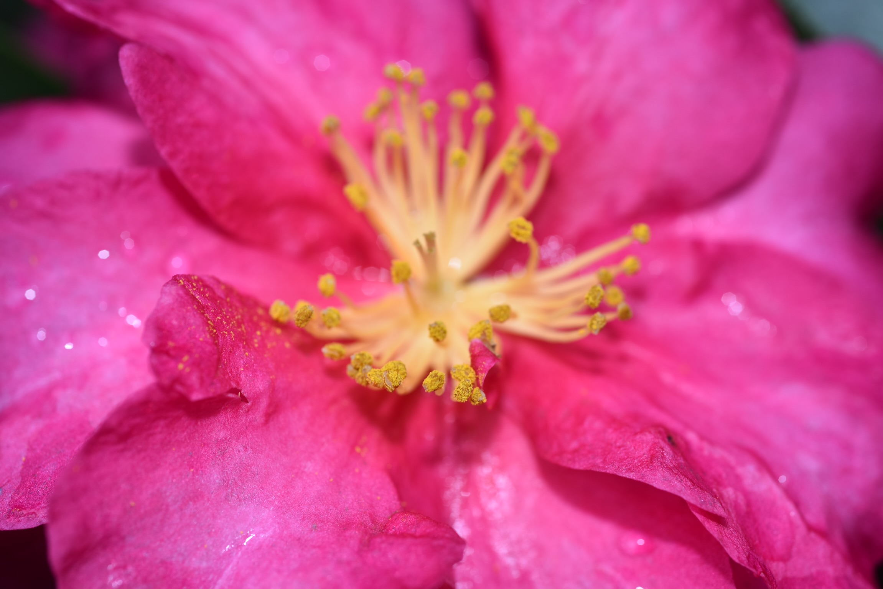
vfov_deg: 22.6
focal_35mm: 60
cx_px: 442
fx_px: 1472
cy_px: 294
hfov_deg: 33.4
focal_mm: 60
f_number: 8
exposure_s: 1/80
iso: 125
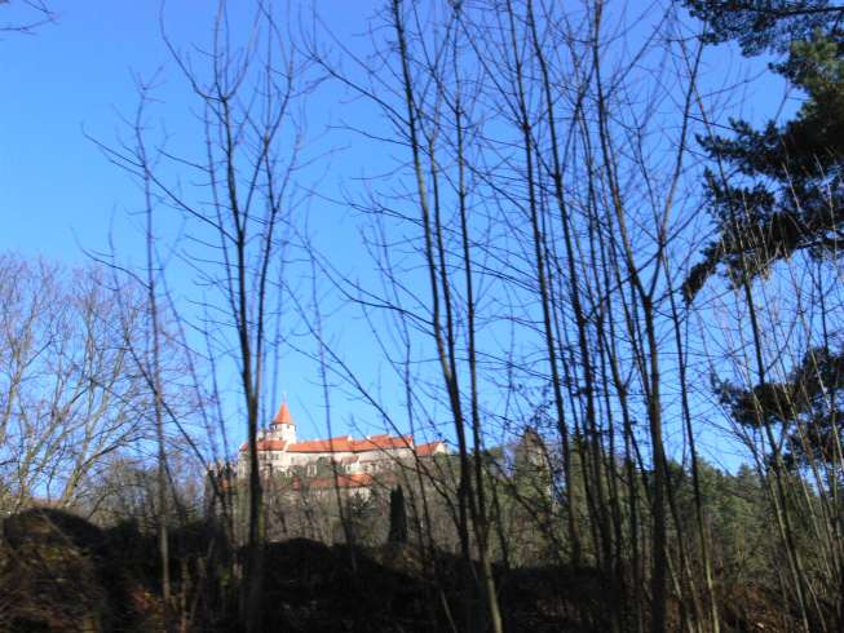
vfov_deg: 40.7
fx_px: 854
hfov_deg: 52.6
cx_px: 422
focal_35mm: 35
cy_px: 316
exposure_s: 1/500
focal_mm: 7.4
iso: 400
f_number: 8
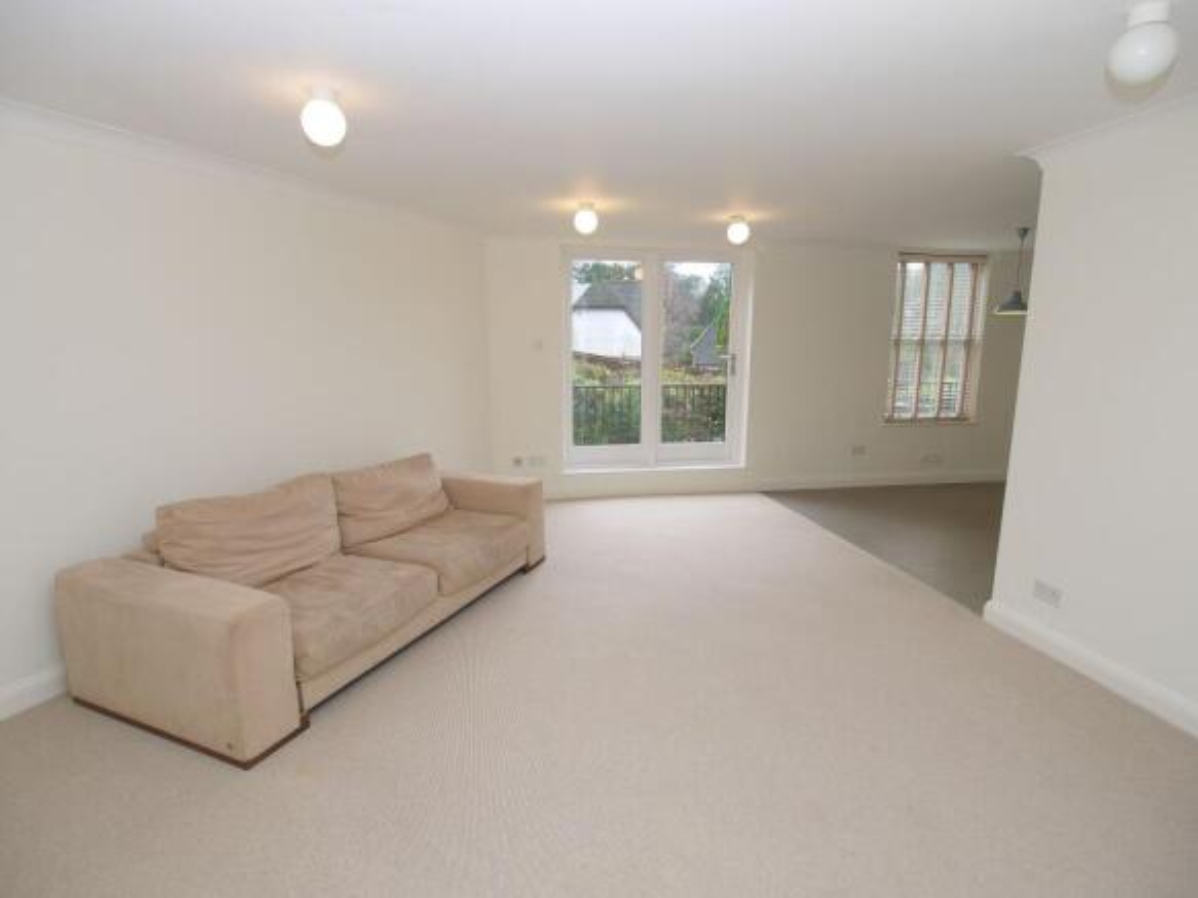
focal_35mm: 18
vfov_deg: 71.6
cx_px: 599
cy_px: 449
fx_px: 623
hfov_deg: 87.8
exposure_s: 1/60
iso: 100
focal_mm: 9
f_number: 4
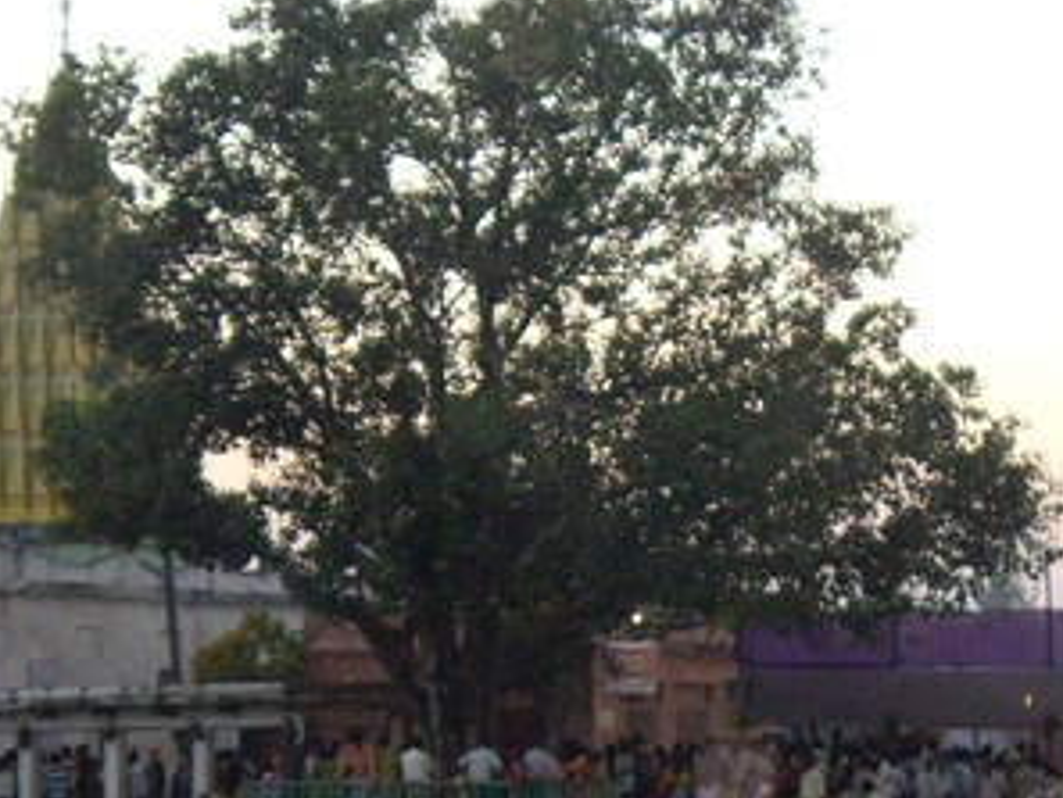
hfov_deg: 15.0
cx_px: 591
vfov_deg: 11.2
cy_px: 744
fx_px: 4024
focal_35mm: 131
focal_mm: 6.2
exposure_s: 1/80
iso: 200
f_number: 2.7
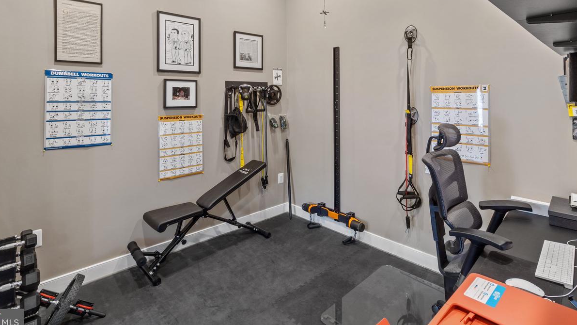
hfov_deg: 89.5
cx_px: 297
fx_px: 291
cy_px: 101
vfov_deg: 56.7
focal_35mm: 19
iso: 200
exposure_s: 1.3
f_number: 8
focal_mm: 10
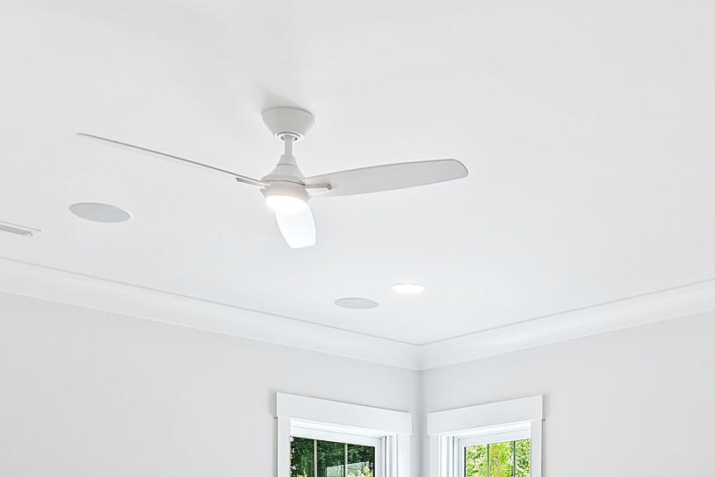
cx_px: 572
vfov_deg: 22.2
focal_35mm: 55
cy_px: 610
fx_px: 1092
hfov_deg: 35.1
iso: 100
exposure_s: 1/1.25
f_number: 8
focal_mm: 10
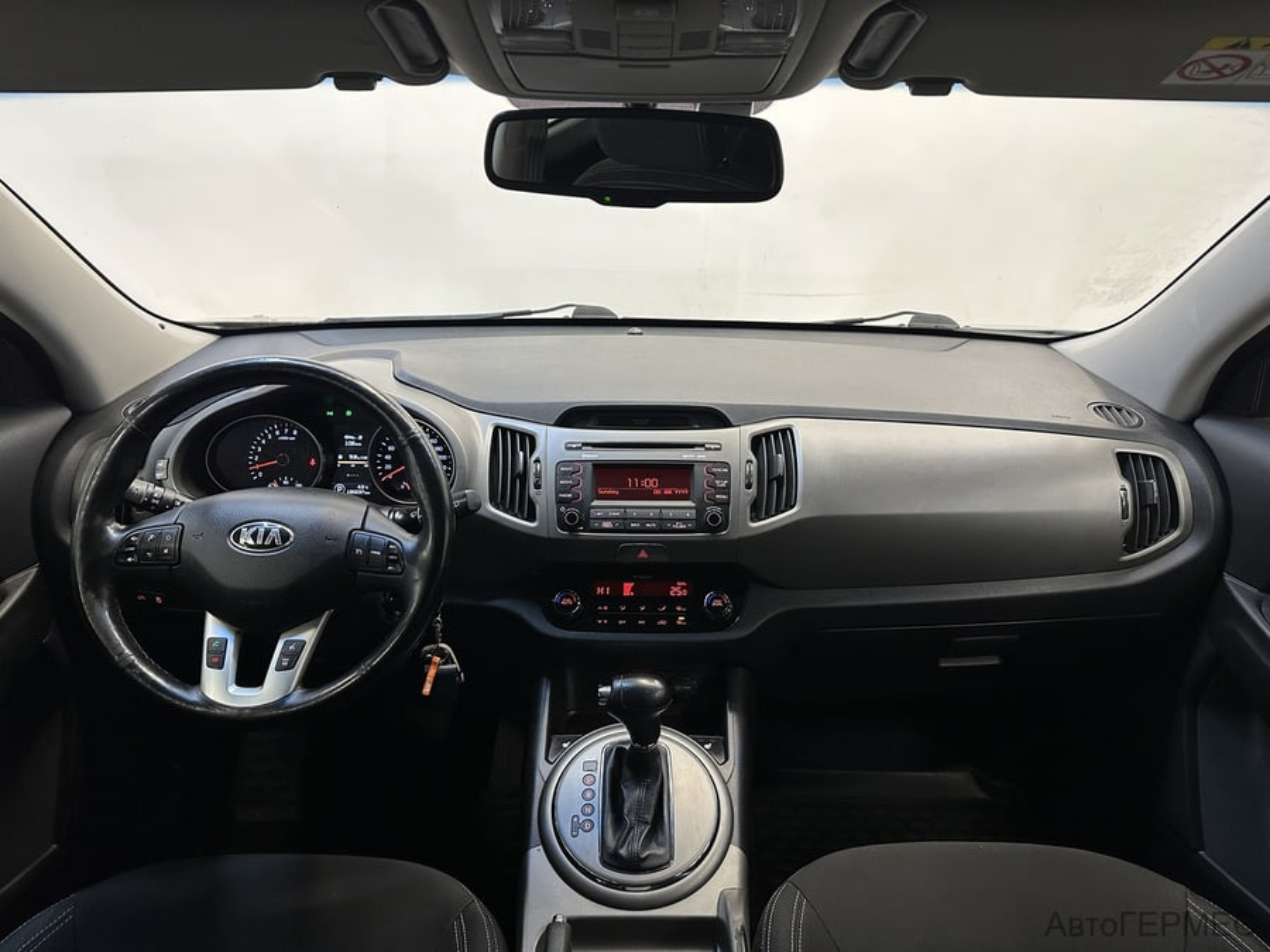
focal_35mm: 24
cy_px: 476
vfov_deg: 56.8
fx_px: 881
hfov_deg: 71.6
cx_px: 635
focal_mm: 6.86
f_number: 1.78
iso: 200
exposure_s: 1/65
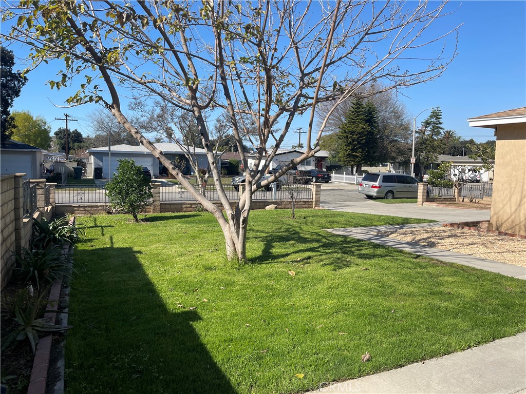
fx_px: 380
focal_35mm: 25
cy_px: 197
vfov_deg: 54.9
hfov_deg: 69.4
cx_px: 263
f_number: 1.6
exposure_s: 1/2857
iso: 32
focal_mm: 5.1
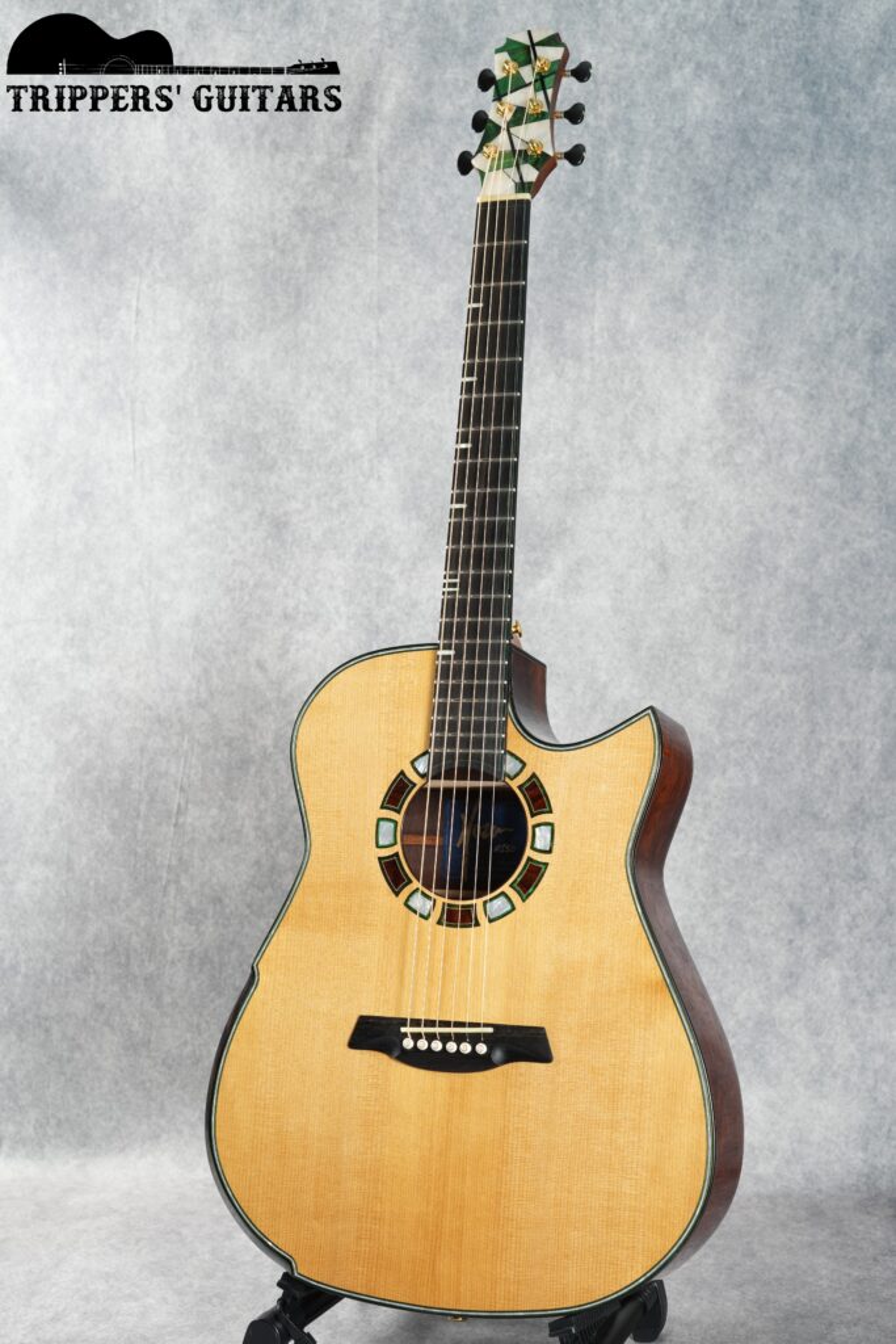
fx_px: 1866
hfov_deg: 27.0
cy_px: 672
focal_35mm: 50
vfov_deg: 39.6
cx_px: 448
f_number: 6.3
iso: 400
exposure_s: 1/1.6
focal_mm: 50
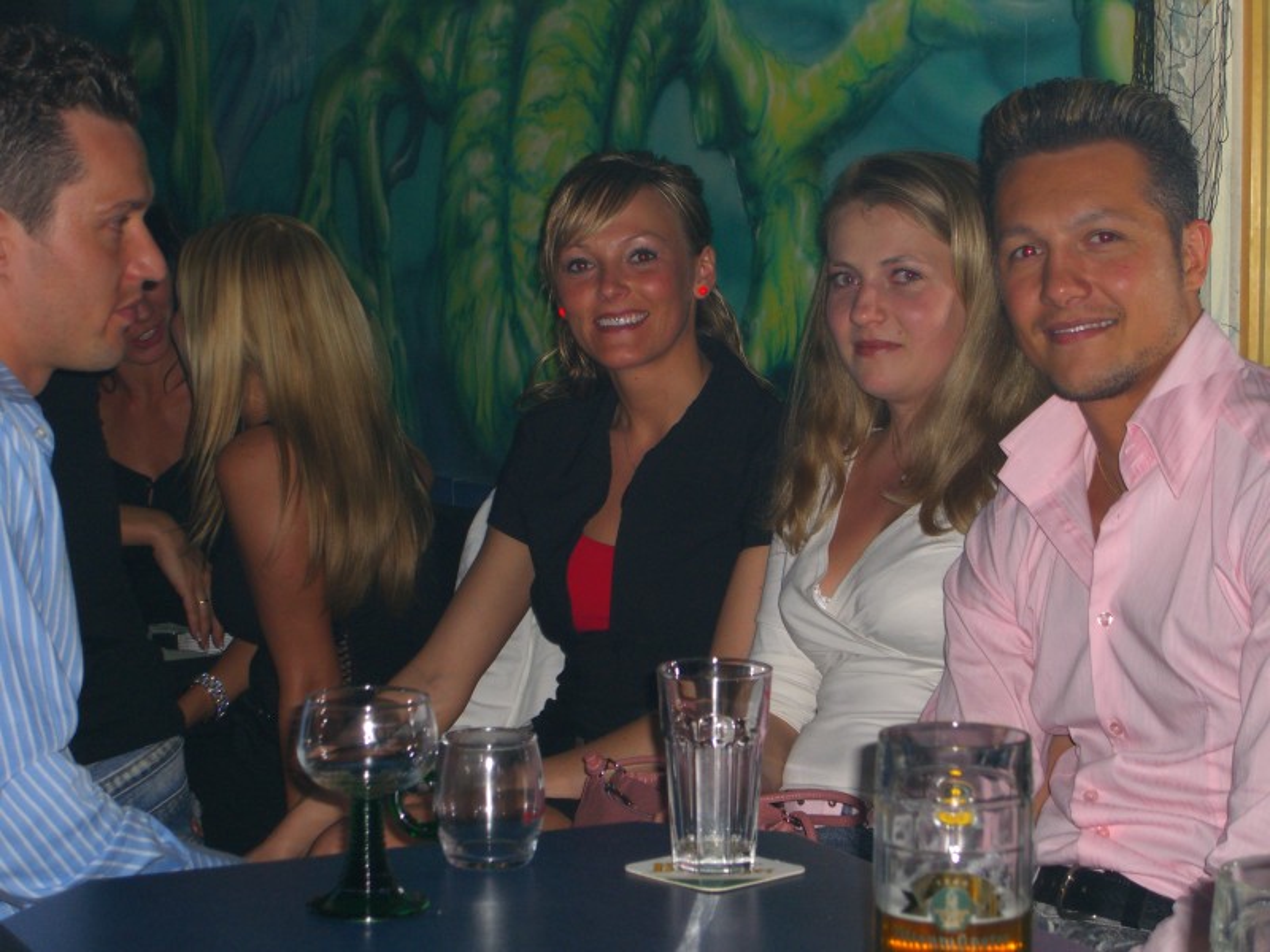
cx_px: 635
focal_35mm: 80
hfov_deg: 24.4
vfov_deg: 18.4
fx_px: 2935
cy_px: 476
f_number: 4.4
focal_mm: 16.6
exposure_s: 1/60
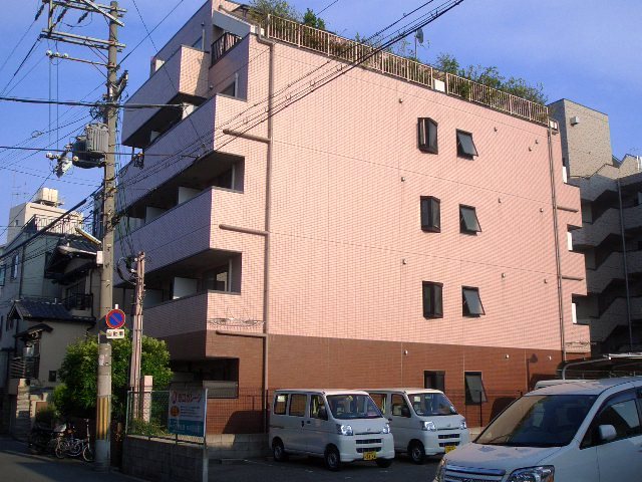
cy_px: 241
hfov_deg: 51.4
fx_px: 668
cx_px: 321
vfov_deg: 39.7
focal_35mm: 36
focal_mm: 4.8
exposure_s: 1/500
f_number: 4
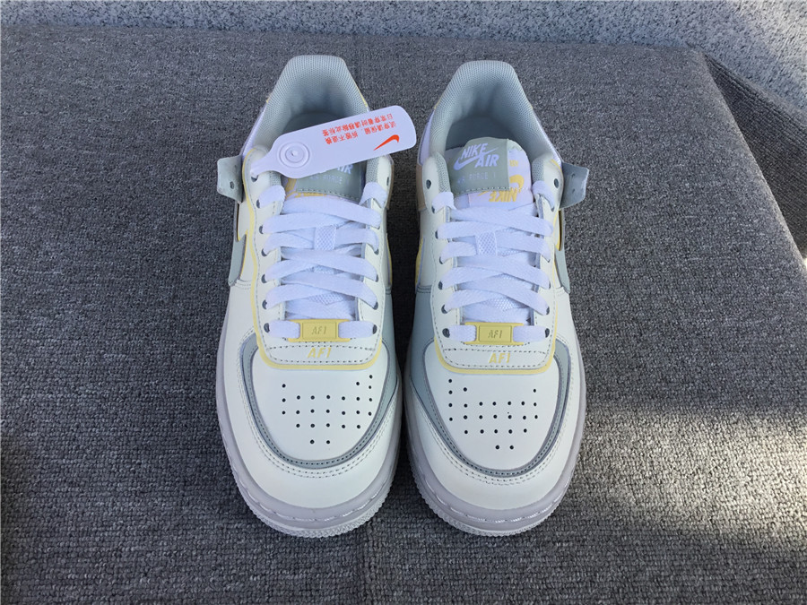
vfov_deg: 45.4
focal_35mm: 31
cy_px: 302
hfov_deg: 58.4
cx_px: 404
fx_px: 723
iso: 25
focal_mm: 3.3
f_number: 2.4
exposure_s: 1/334
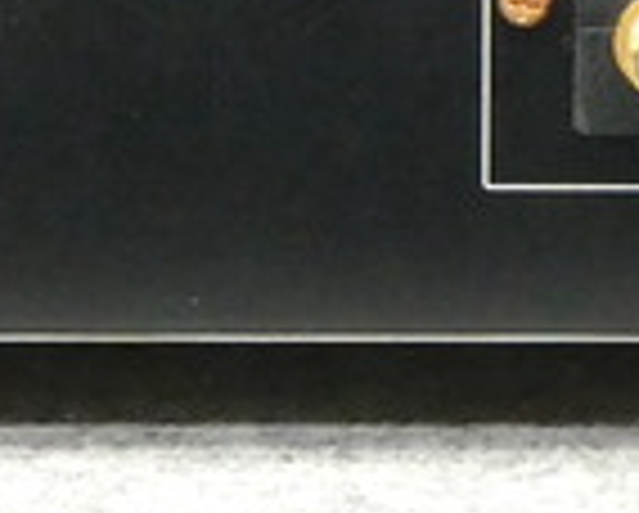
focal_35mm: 891
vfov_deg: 1.7
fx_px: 16874
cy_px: -284
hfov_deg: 2.2
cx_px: 954
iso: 400
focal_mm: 24.2
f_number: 6.3
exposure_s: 1/6
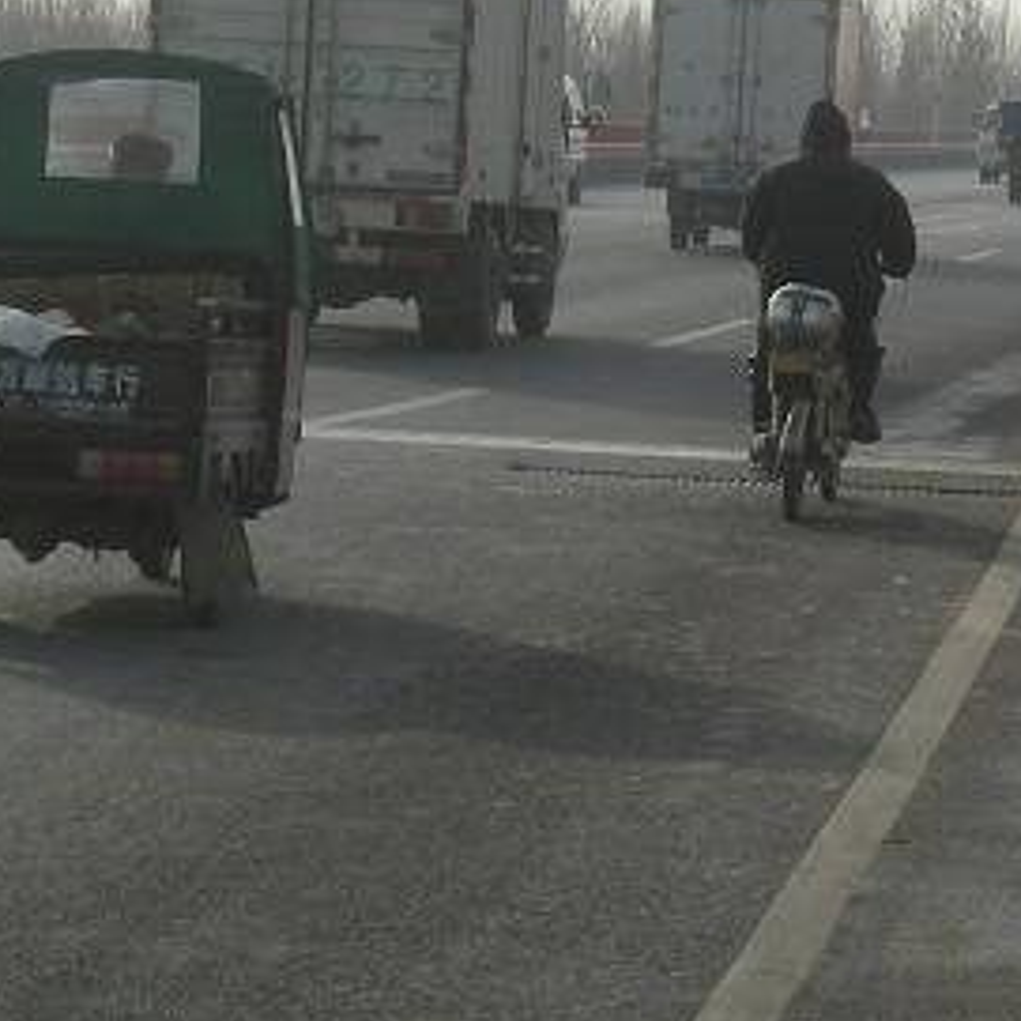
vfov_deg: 7.3
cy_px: 151
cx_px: 900
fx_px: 7975
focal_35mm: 239
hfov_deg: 7.3
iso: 50
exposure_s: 1/480
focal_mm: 15.3
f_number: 4.4
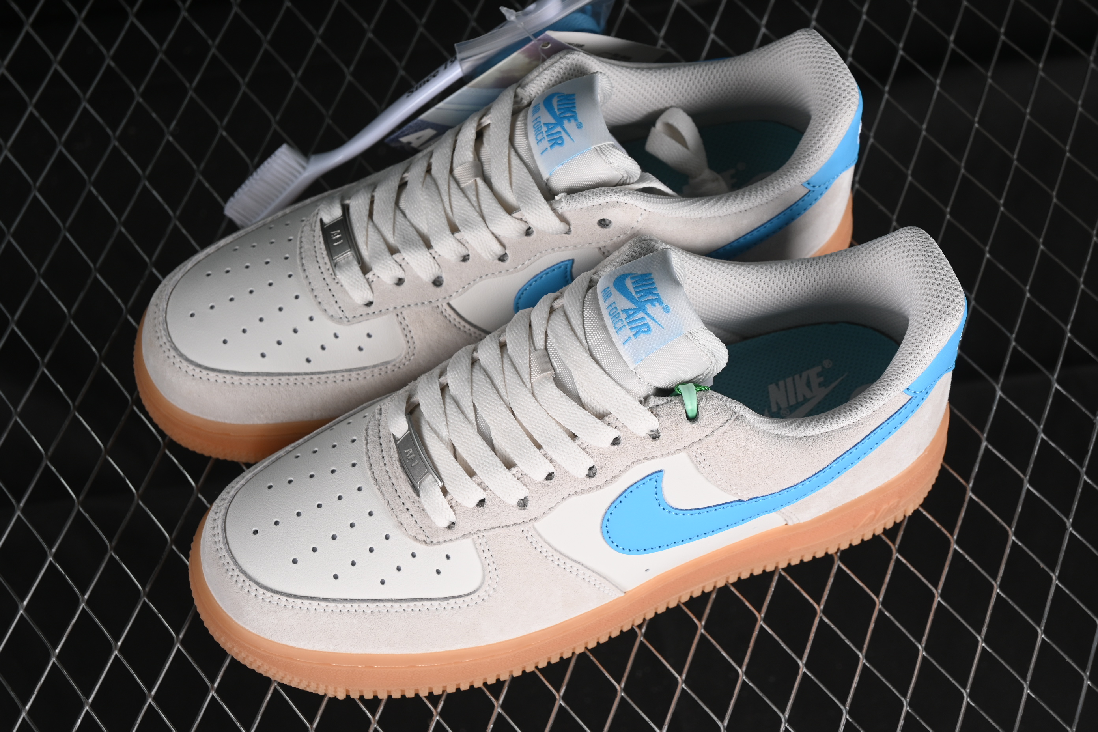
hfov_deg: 27.0
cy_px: 366
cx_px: 549
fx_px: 2287
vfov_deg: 18.2
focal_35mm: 75
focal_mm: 50
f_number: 7.1
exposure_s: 1/80
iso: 160
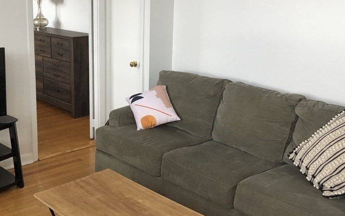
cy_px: 79
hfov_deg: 43.8
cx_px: 117
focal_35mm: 45
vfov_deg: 28.5
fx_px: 423
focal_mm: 3.99
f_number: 1.8
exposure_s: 1/30
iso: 40
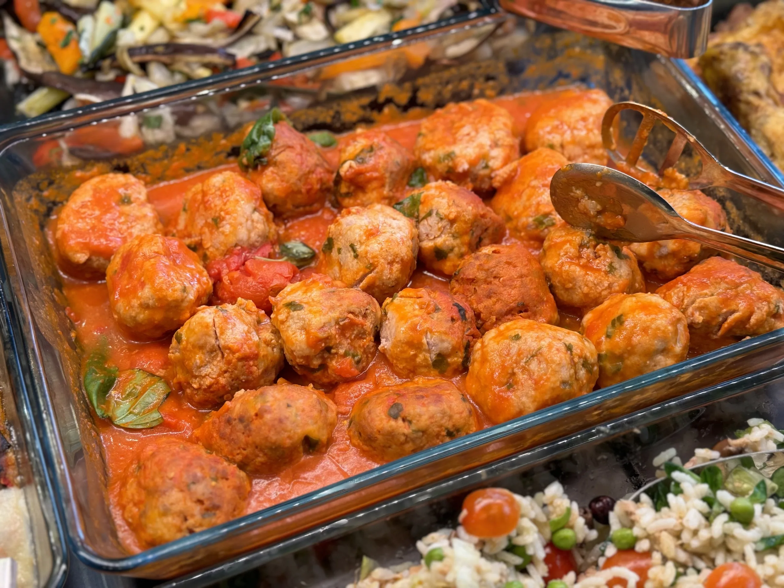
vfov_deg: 30.3
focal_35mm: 48
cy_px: 294
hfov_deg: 39.7
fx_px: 1087
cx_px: 392
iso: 80
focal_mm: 6.86
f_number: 1.78
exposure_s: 1/100
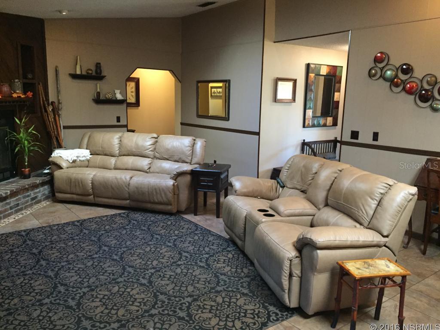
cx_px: 220
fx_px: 369
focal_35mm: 29
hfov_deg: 61.7
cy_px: 165
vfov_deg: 48.2
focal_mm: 4.15
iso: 250
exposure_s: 1/30
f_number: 2.2
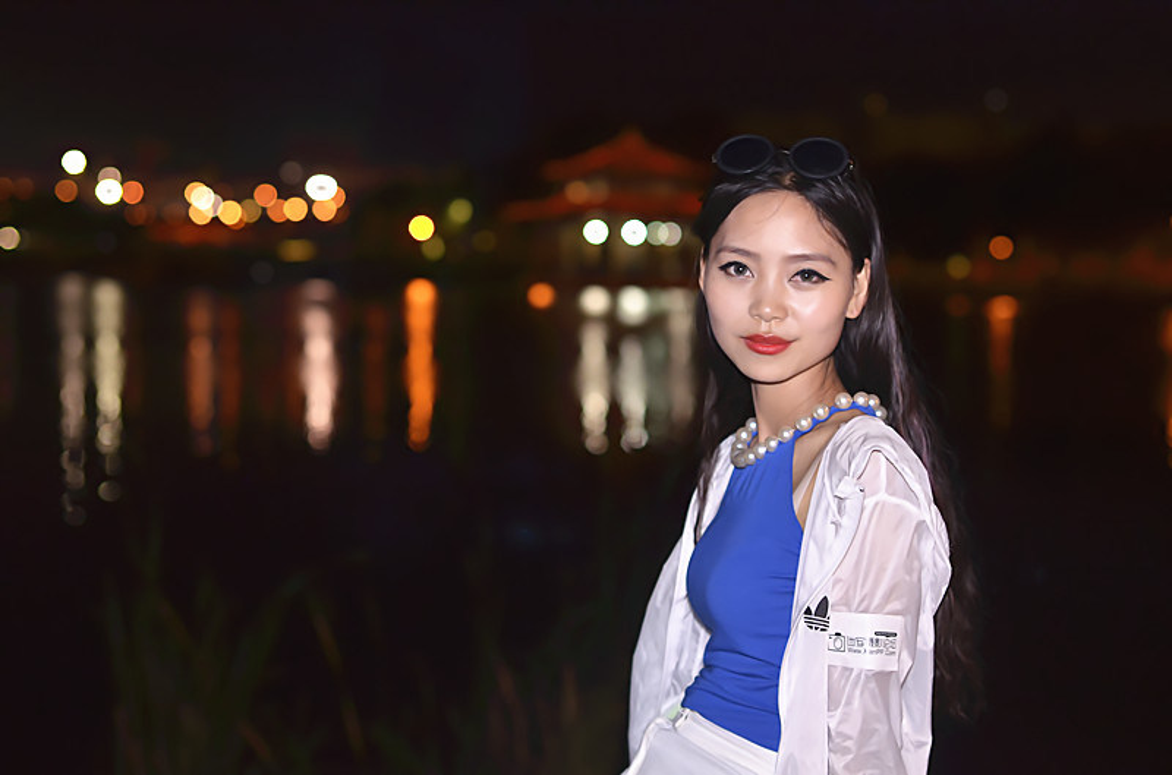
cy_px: 388
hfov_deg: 27.1
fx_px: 2435
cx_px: 586
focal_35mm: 75
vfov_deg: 18.1
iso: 640
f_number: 1.8
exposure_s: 1/125
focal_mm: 50
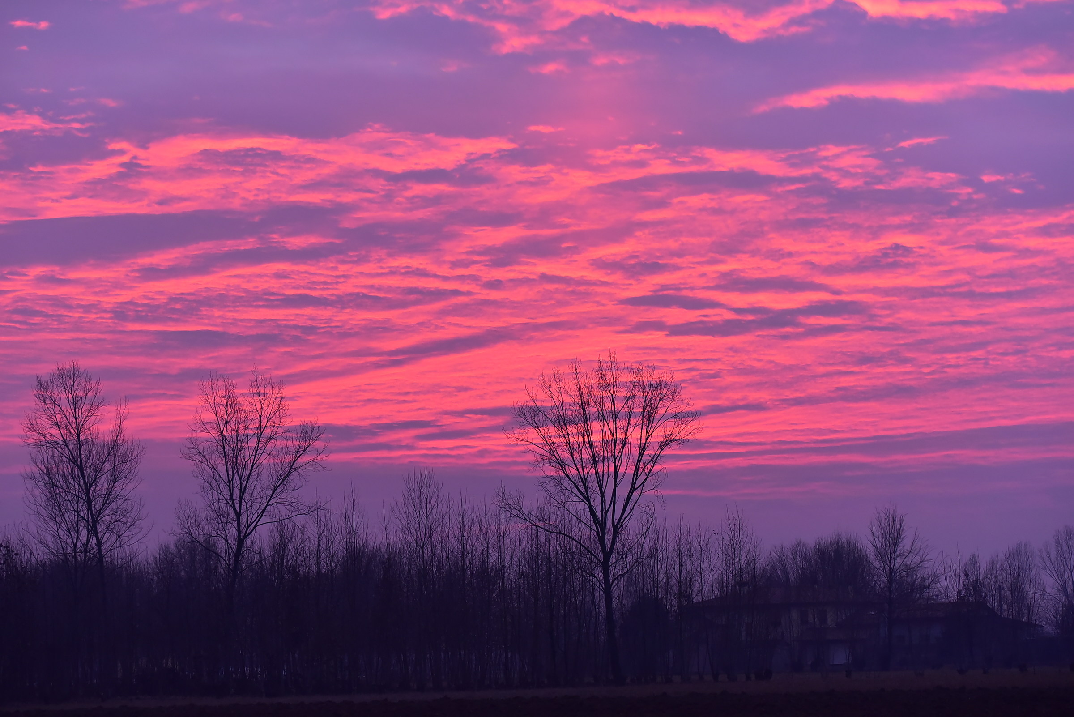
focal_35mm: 105
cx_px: 537
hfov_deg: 19.4
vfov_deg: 13.1
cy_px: 358
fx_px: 3133
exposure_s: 1/320
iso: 2500
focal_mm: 105
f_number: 5.6
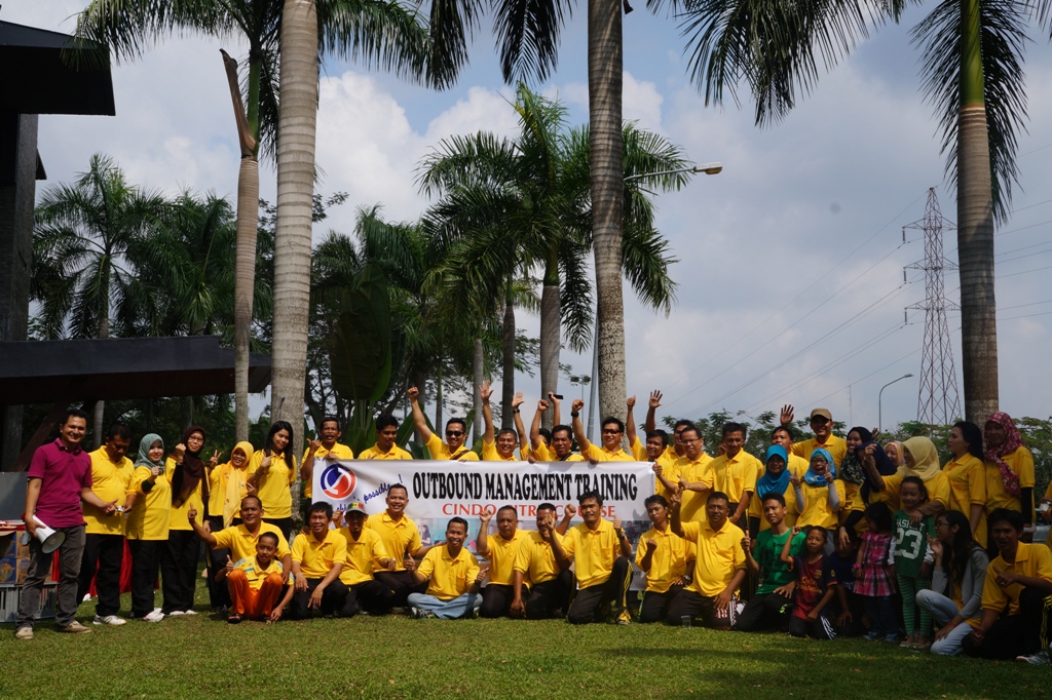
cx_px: 526
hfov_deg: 47.9
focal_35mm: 40
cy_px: 350
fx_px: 1183
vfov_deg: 33.0
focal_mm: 27
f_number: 16
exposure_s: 1/125
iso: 100
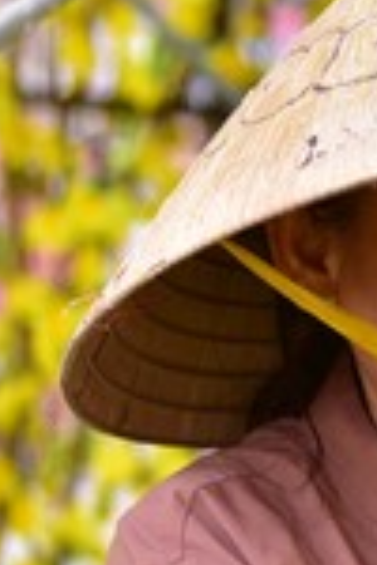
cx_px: 562
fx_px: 3393
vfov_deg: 9.4
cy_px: 599
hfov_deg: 6.3
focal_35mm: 216
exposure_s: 1/160
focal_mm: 50
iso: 100
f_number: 2.5
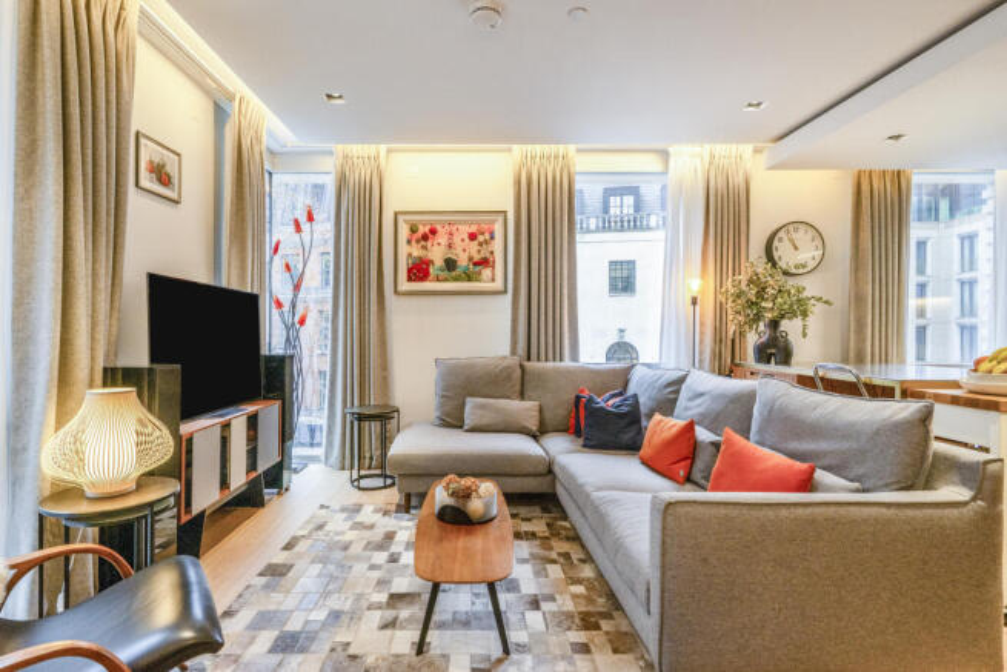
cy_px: 336
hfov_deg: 93.3
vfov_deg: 70.5
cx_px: 504
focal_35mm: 17
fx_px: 476
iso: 800
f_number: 8
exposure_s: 1/30
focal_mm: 17
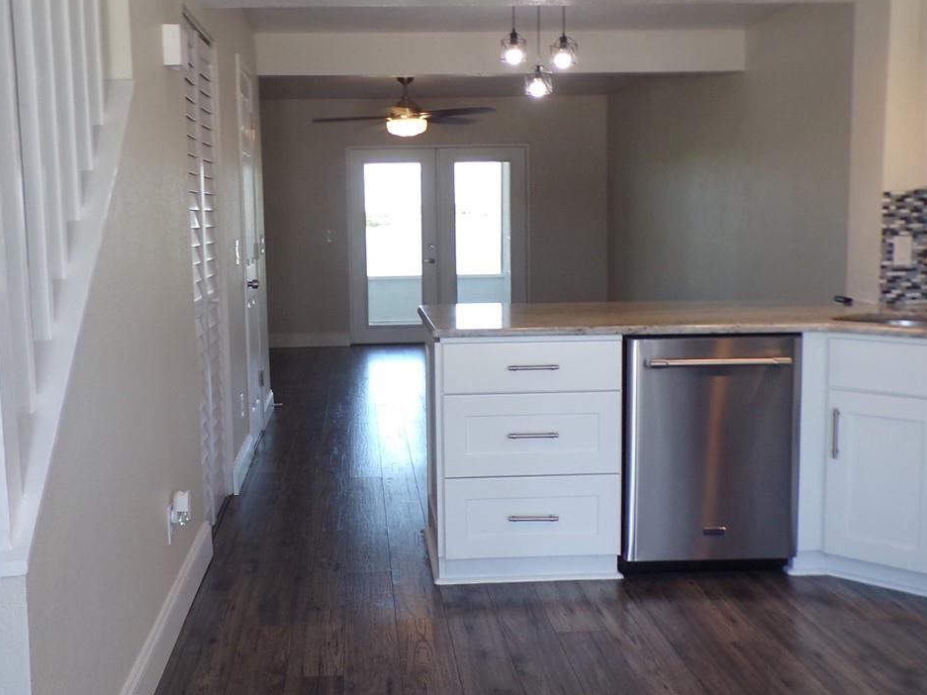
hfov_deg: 45.7
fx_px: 1098
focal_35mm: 41
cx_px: 401
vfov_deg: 35.1
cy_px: 316
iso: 100
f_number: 3
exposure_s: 1/50
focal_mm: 4.3
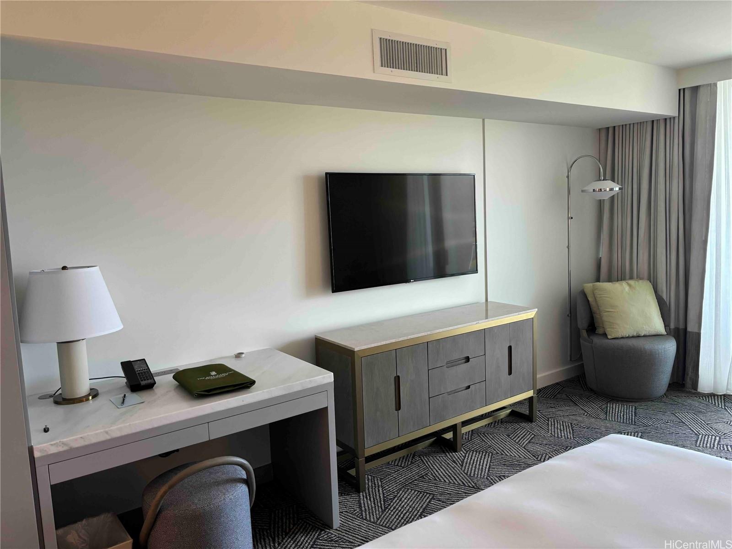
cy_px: 274
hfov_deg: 67.3
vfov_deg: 53.1
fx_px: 550
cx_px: 366
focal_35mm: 26
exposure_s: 1/60
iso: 125
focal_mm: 5.96
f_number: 1.6
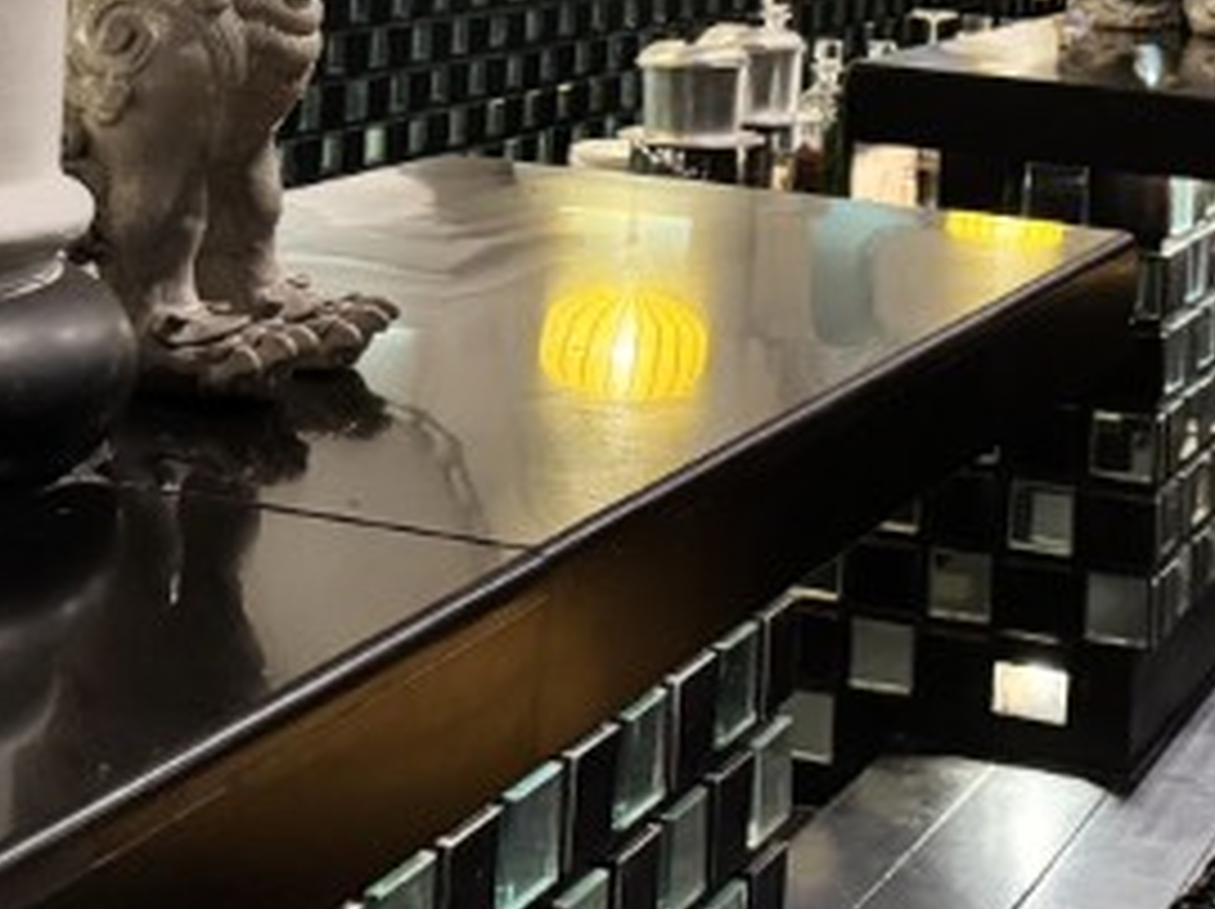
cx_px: 639
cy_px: -315
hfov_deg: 22.0
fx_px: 3121
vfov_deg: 15.7
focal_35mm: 89
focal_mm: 6.76
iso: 800
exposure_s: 1/33
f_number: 1.78
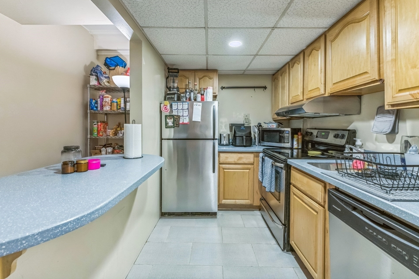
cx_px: 208
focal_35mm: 15
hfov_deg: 100.4
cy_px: 131
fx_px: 175
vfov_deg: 77.2
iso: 1000
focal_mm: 14
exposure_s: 1/30
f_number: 6.3
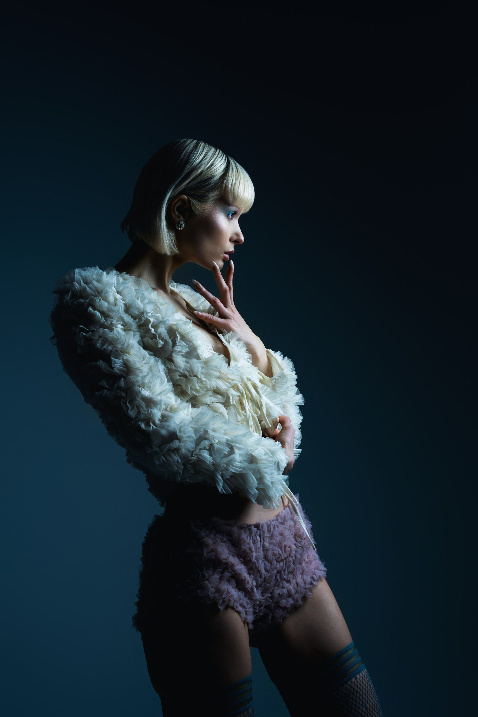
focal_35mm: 47
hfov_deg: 28.7
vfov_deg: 42.0
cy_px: 358
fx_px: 934
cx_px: 239
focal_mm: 46.9
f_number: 8
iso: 4000
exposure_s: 1/250
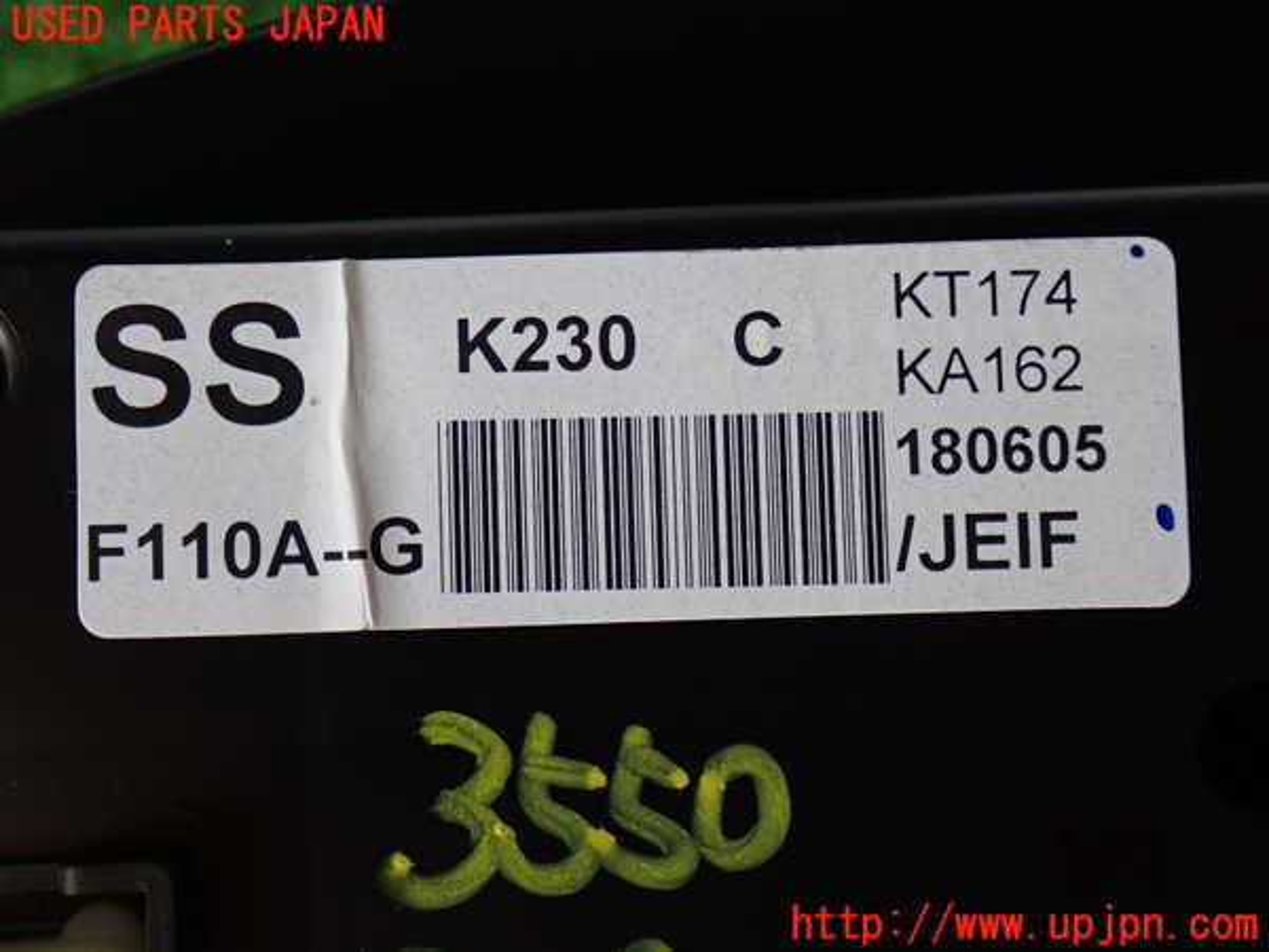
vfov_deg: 21.9
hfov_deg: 29.0
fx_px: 2456
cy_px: 476
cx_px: 634
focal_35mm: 67
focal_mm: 11.88
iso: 320
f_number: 3.8
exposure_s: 1/60
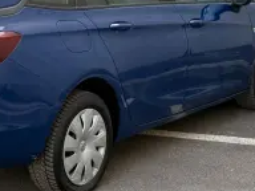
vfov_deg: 16.3
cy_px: 50
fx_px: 663
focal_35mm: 90
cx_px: 29
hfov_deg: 21.3
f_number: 1.78
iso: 64
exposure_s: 1/574
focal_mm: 6.76
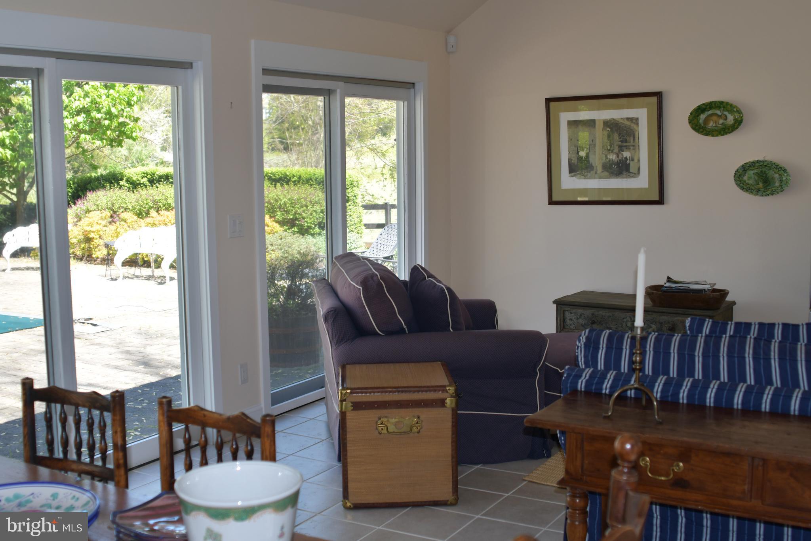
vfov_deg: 31.9
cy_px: 270
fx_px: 946
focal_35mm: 42
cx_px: 406
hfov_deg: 46.4
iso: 200
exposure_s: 1/250
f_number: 3.5
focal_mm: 28
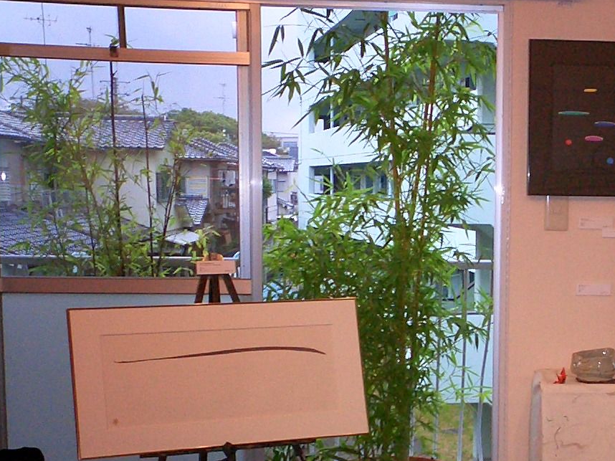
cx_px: 545
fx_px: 1226
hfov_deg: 27.2
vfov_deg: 21.0
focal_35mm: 69
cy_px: 371
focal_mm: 5.6
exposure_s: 1/40
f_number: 3.5
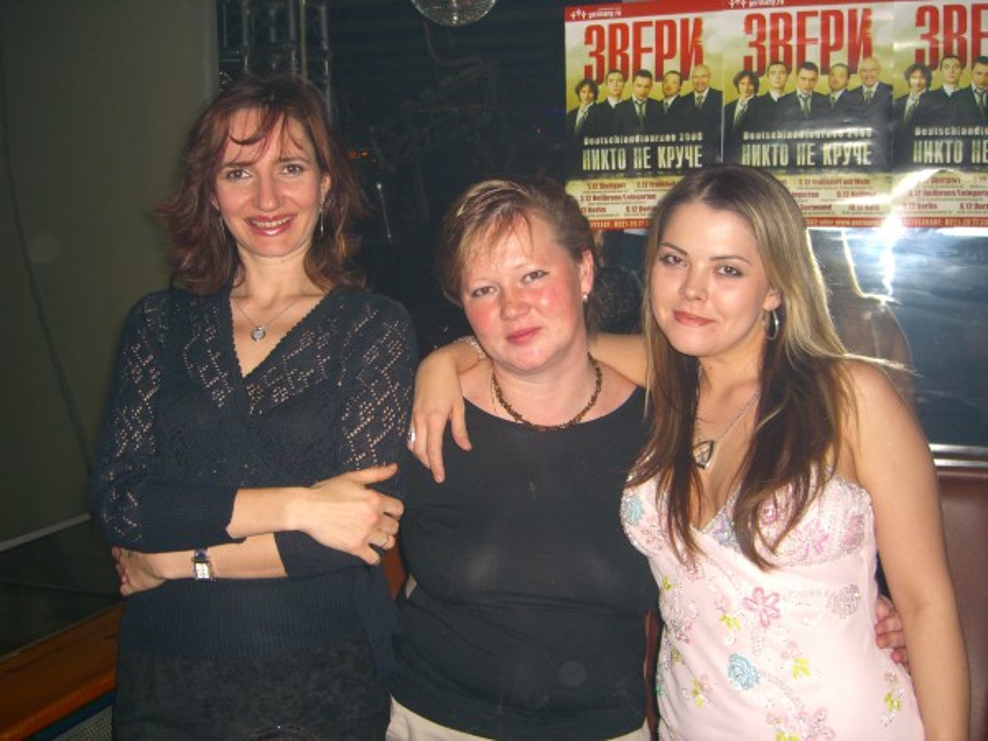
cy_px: 370
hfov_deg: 49.0
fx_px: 1085
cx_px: 494
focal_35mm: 38
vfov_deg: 37.7
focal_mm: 7.9
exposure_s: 1/60
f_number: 2.8
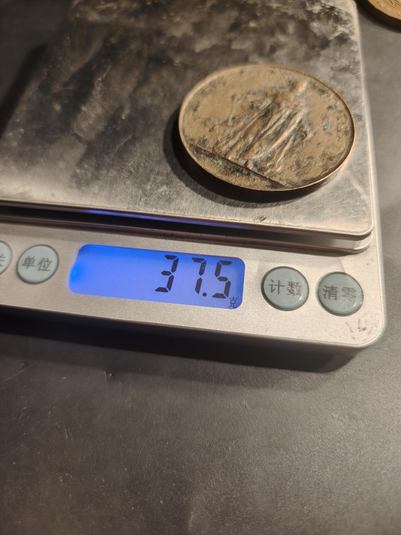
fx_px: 355
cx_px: 200
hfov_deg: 58.9
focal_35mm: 23
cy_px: 268
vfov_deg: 73.9
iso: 200
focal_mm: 6.06
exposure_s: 1/200
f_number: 1.6
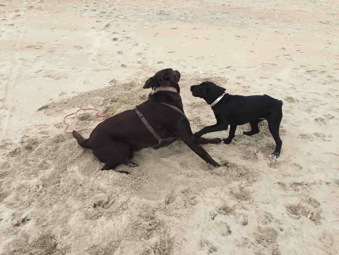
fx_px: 284
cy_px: 128
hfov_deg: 61.7
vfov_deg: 48.2
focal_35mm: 29
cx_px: 170
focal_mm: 4.15
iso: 32
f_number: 2.2
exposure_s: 1/659
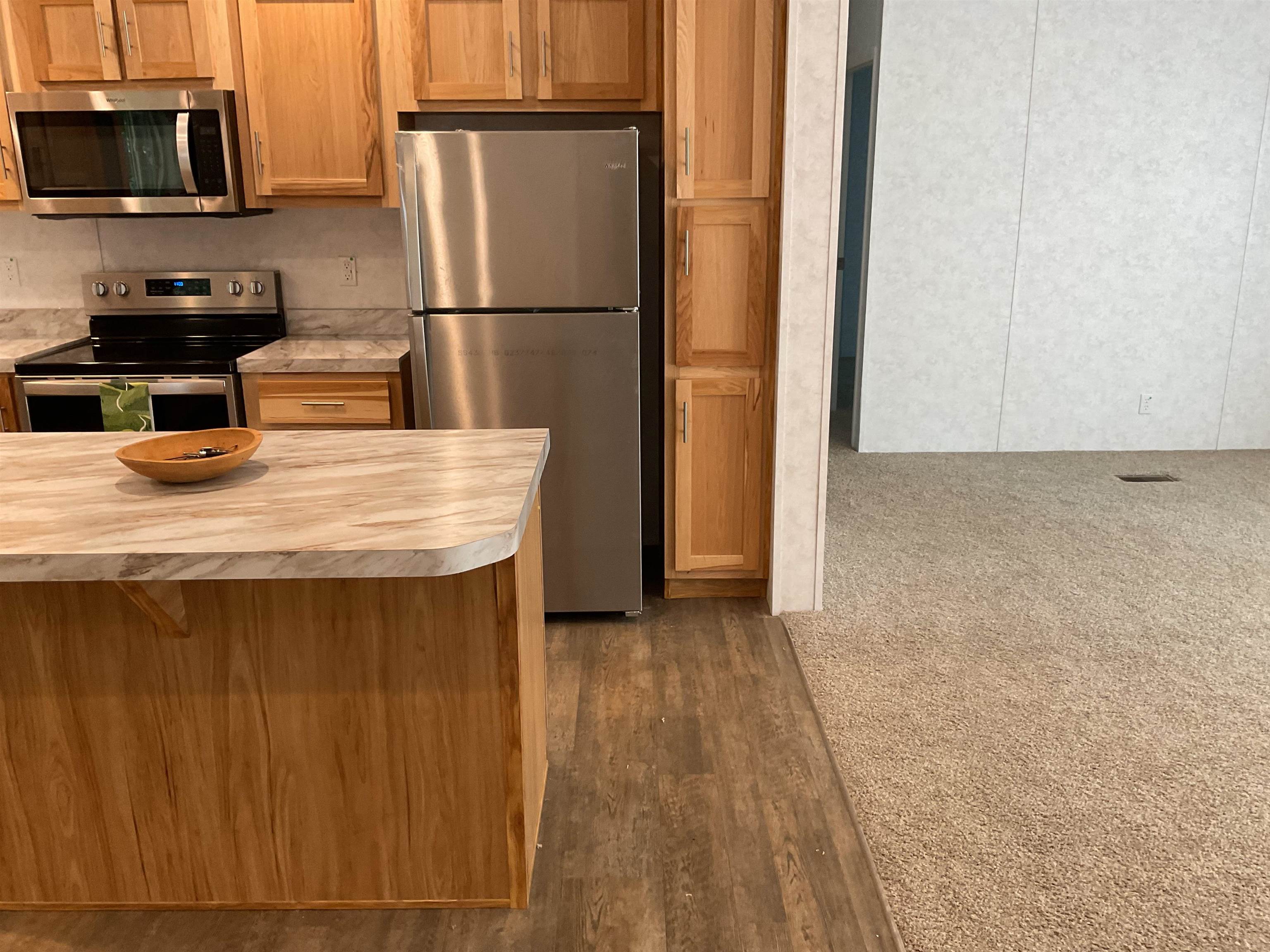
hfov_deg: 61.7
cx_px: 635
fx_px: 1064
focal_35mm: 29
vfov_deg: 48.2
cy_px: 476
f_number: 1.8
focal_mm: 3
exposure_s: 1/60
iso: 80
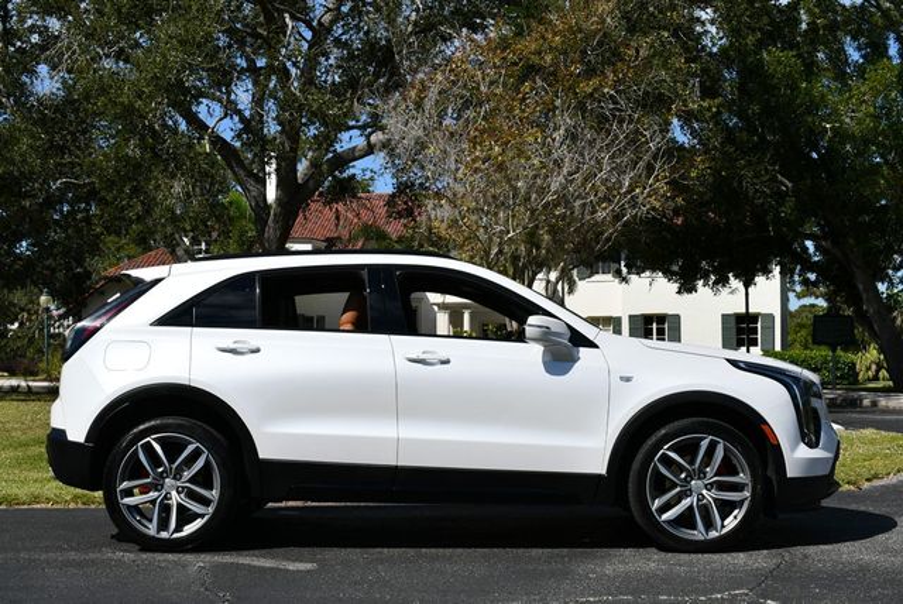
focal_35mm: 50
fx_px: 1255
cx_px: 452
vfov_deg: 27.0
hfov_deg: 39.6
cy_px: 302
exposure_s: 1/400
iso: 100
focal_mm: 25
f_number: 10
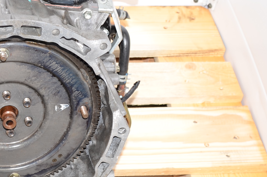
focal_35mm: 87
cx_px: -38
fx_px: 644
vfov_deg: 15.6
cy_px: 63
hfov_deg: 22.0
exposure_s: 1/40
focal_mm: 24
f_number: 5
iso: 100
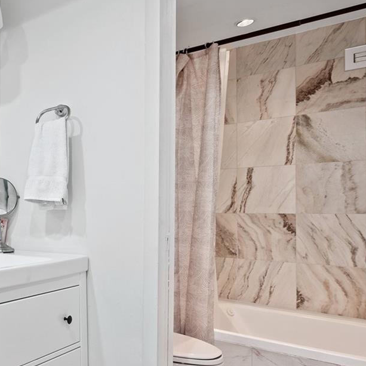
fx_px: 371
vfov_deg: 52.4
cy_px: 206
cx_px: -56
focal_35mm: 31
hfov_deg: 40.1
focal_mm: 14
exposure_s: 1/3
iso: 200
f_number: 8
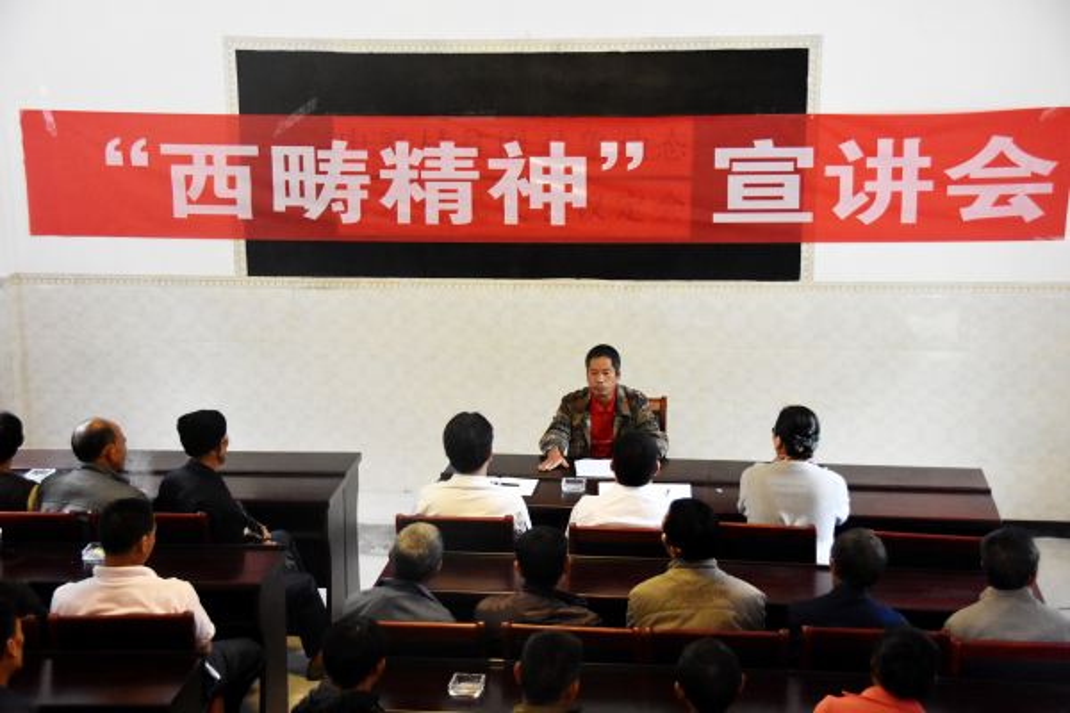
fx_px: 1783
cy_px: 356
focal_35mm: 60
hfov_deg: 33.4
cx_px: 535
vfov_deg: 22.6
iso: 3200
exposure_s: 1/60
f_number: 4.5
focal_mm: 40
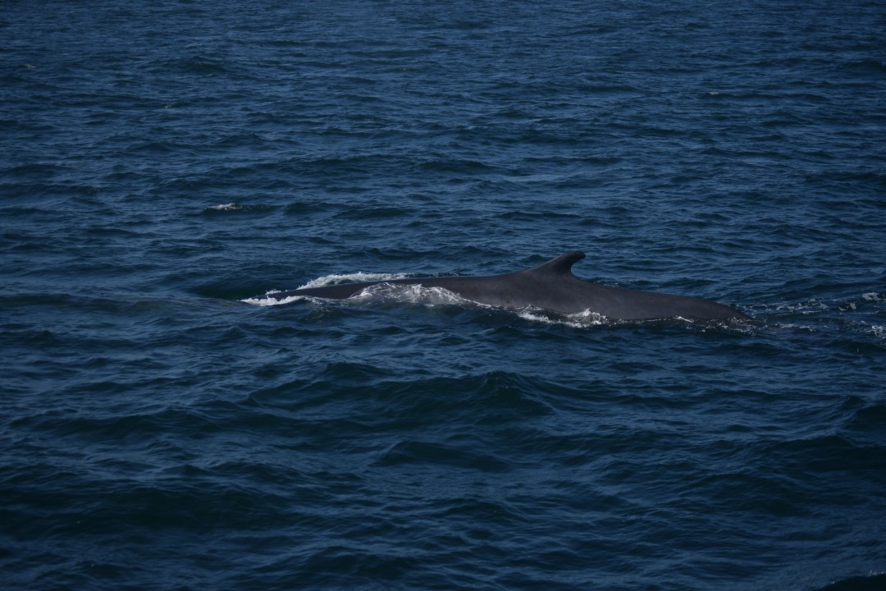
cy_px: 296
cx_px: 443
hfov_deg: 19.5
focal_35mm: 105
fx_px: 2584
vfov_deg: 13.0
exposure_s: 1/4000
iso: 200
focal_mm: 70
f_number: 4.2
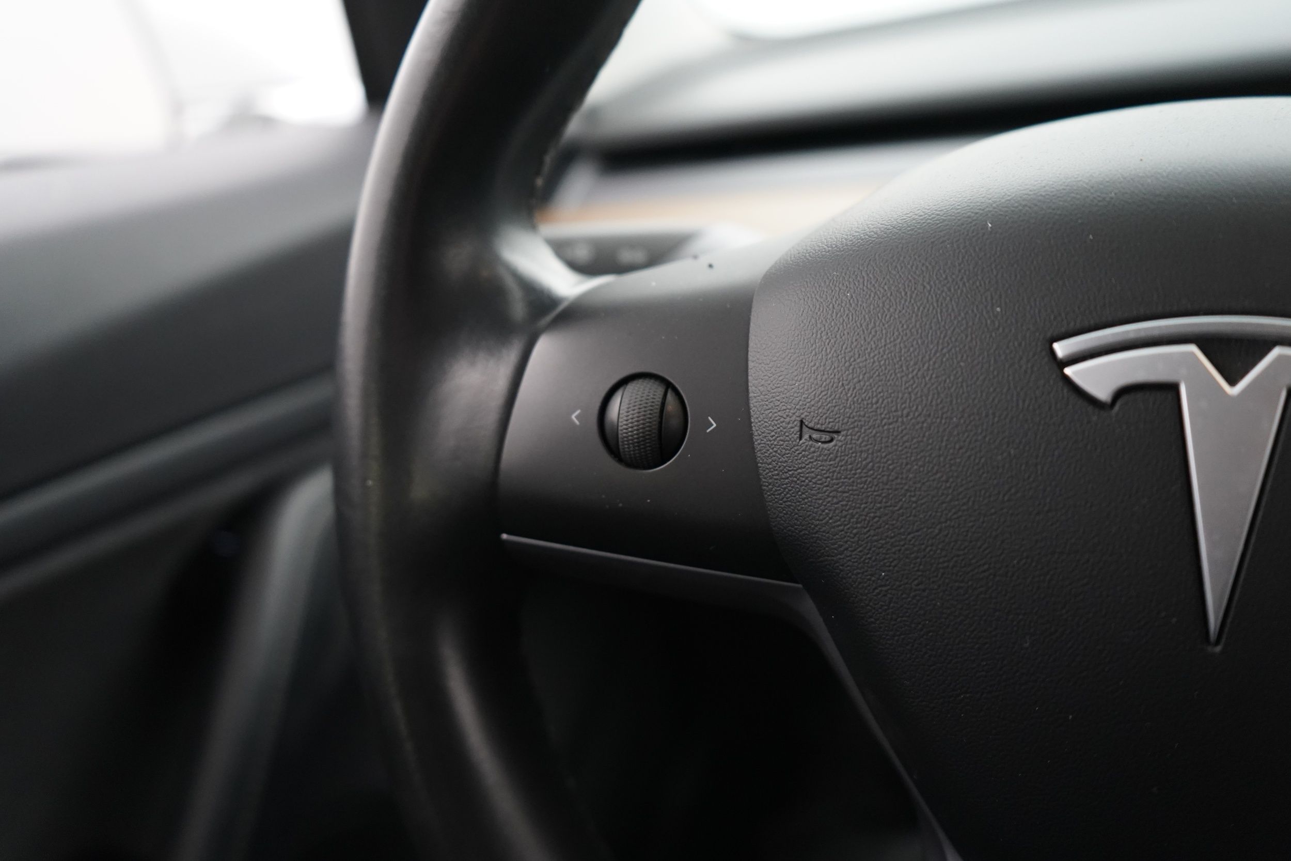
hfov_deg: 65.5
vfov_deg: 46.4
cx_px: 646
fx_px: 1004
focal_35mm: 28
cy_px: 430
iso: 4000
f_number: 3.5
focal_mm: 28
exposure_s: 1/60
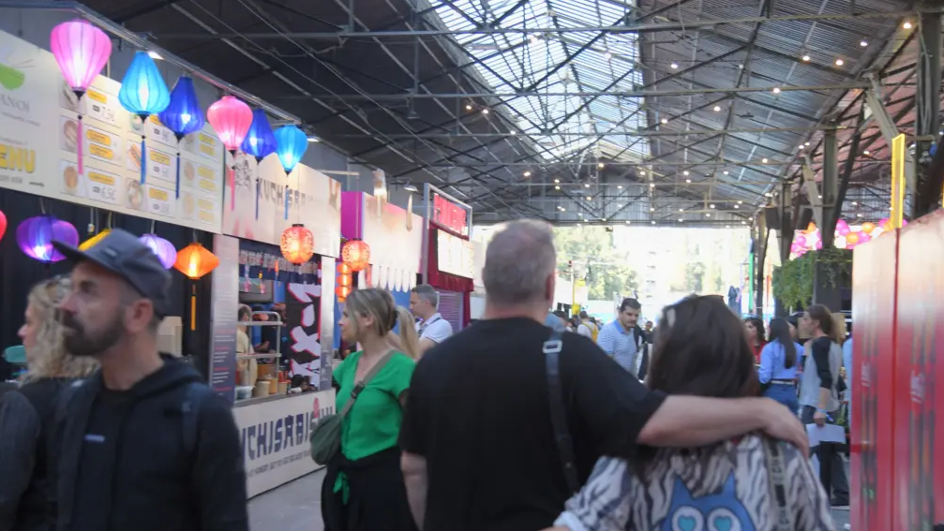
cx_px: 473
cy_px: 303
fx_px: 1227
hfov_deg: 42.1
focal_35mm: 49
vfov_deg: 24.4
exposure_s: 1/160
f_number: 4
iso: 640
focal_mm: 46
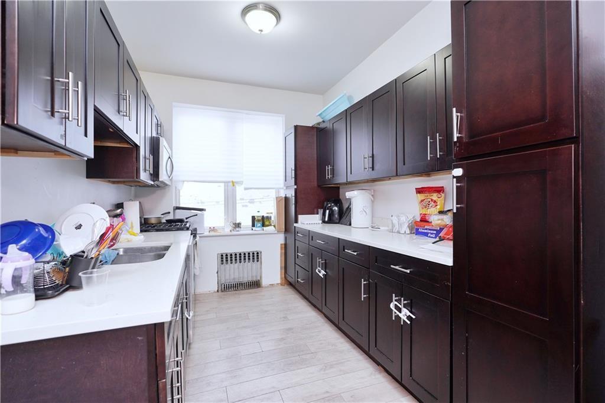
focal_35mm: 16
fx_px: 277
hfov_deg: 95.0
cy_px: 202
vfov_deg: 72.0
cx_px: 302
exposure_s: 1/50
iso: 100
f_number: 2.5
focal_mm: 11
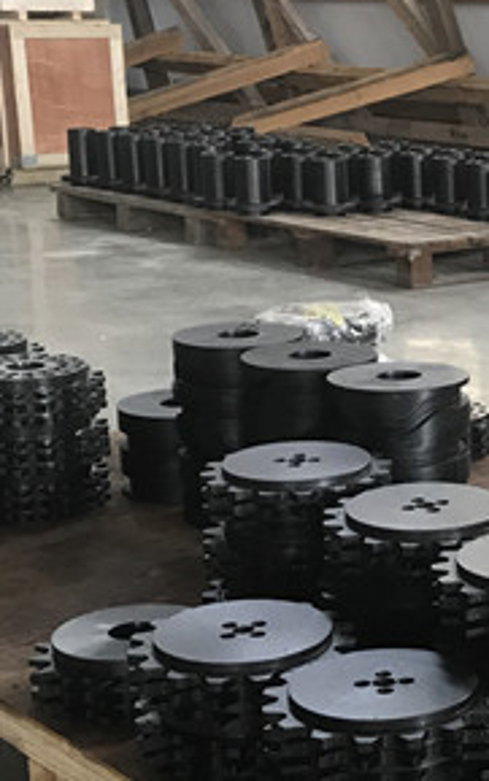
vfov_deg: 26.8
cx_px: 689
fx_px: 1639
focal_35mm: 77
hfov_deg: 15.8
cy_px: 438
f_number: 1.8
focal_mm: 3.99
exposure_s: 1/17
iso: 50
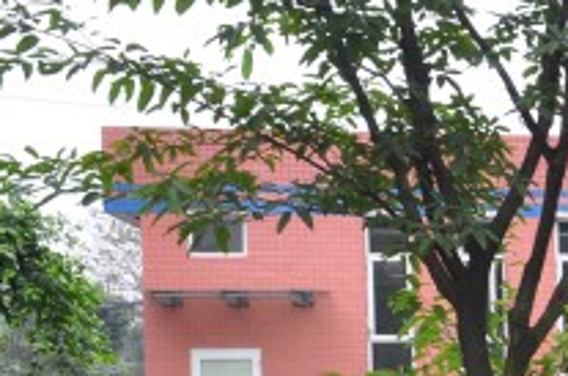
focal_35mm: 116
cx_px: 971
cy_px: 473
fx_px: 1826
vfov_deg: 11.5
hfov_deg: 15.6
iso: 400
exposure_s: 1/25
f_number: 11
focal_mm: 20
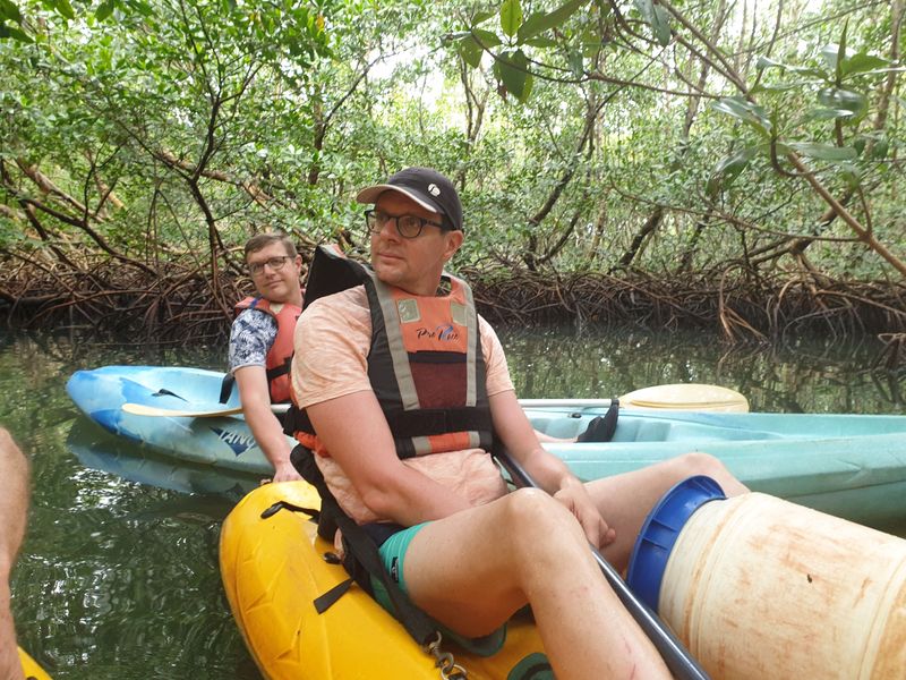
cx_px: 453
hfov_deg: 67.3
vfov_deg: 53.1
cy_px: 340
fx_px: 680
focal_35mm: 26
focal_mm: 4.3
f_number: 2.4
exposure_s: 1/60
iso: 125
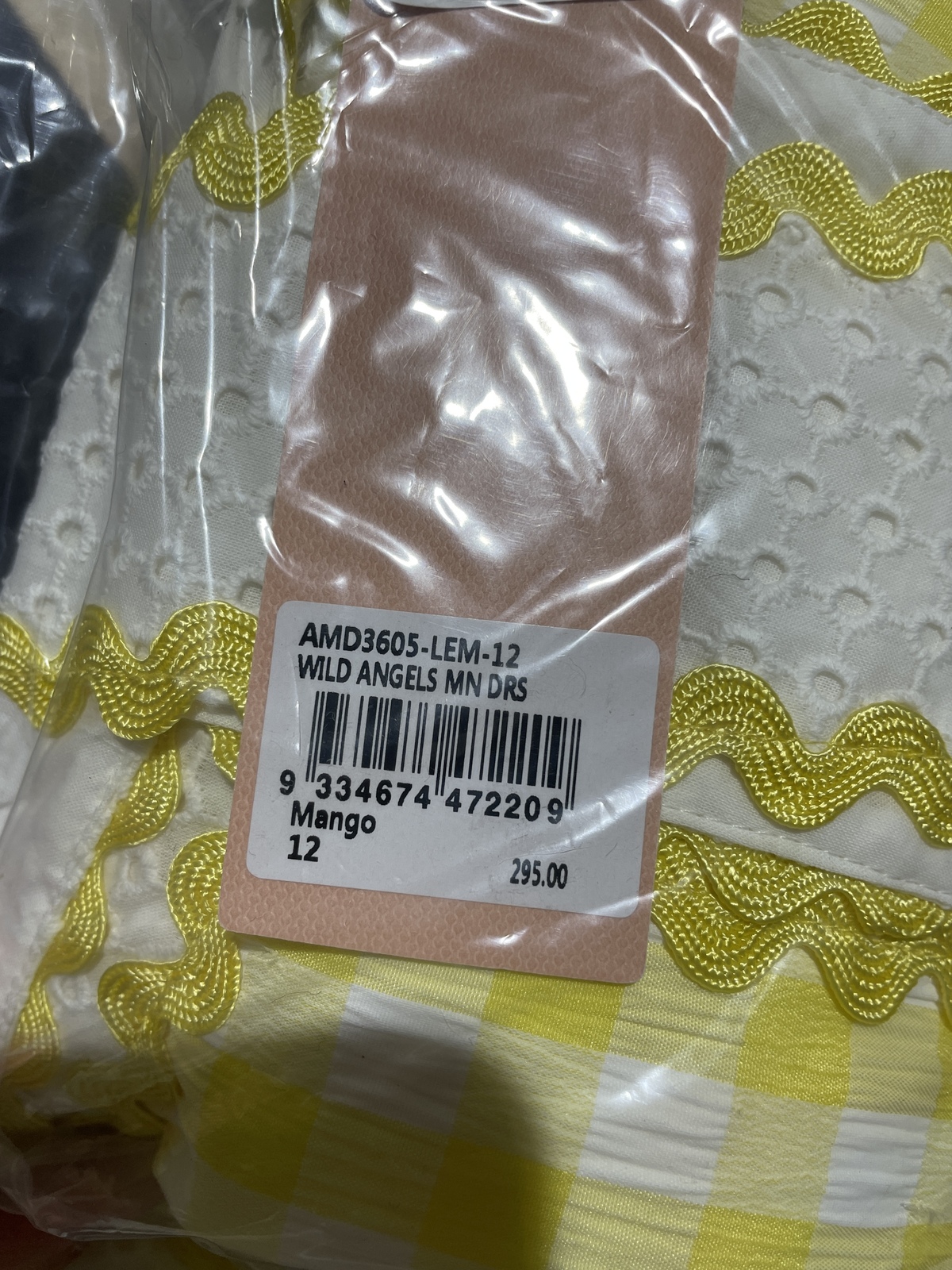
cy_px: 635
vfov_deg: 67.3
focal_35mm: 26
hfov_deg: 53.1
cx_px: 476
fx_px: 953
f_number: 1.6
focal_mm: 4.2
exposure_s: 1/100
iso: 40
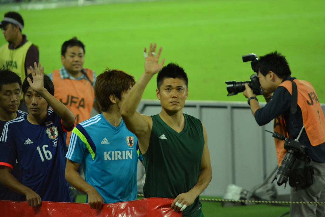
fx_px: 4061
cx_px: 162
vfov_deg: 3.1
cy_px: 108
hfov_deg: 4.6
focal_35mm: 450
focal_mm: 300
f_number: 5.6
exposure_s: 1/125
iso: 1100
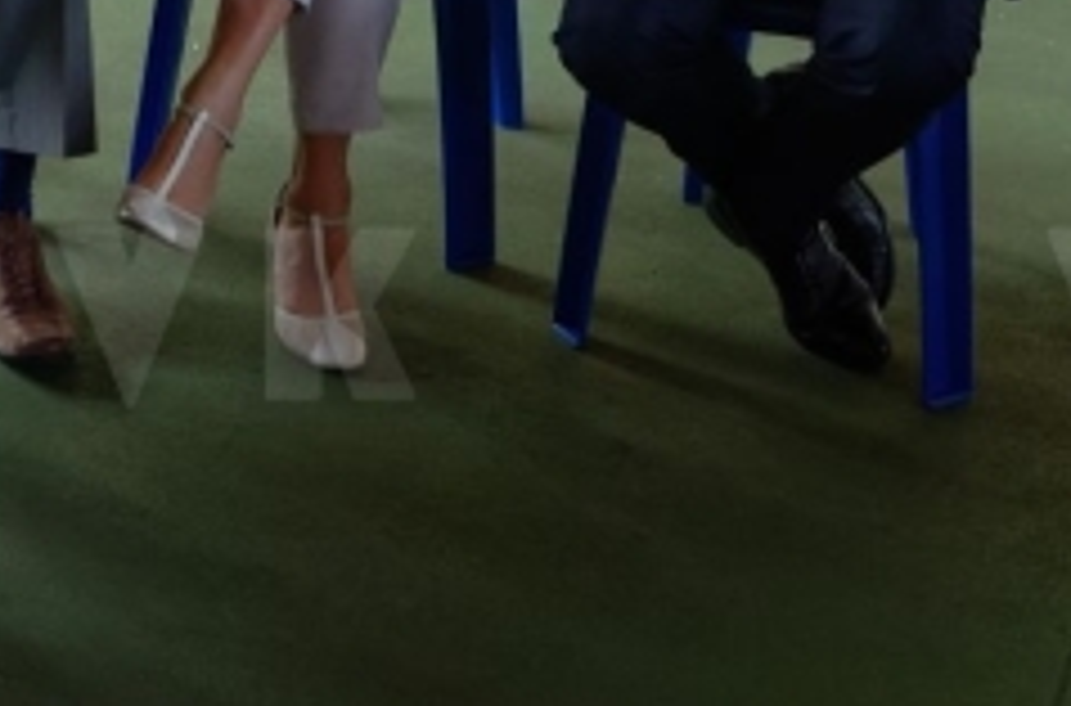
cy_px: -342
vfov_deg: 12.8
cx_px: 230
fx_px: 2995
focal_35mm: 101
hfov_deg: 20.1
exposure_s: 1/125
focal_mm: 20
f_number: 5.6
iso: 1000
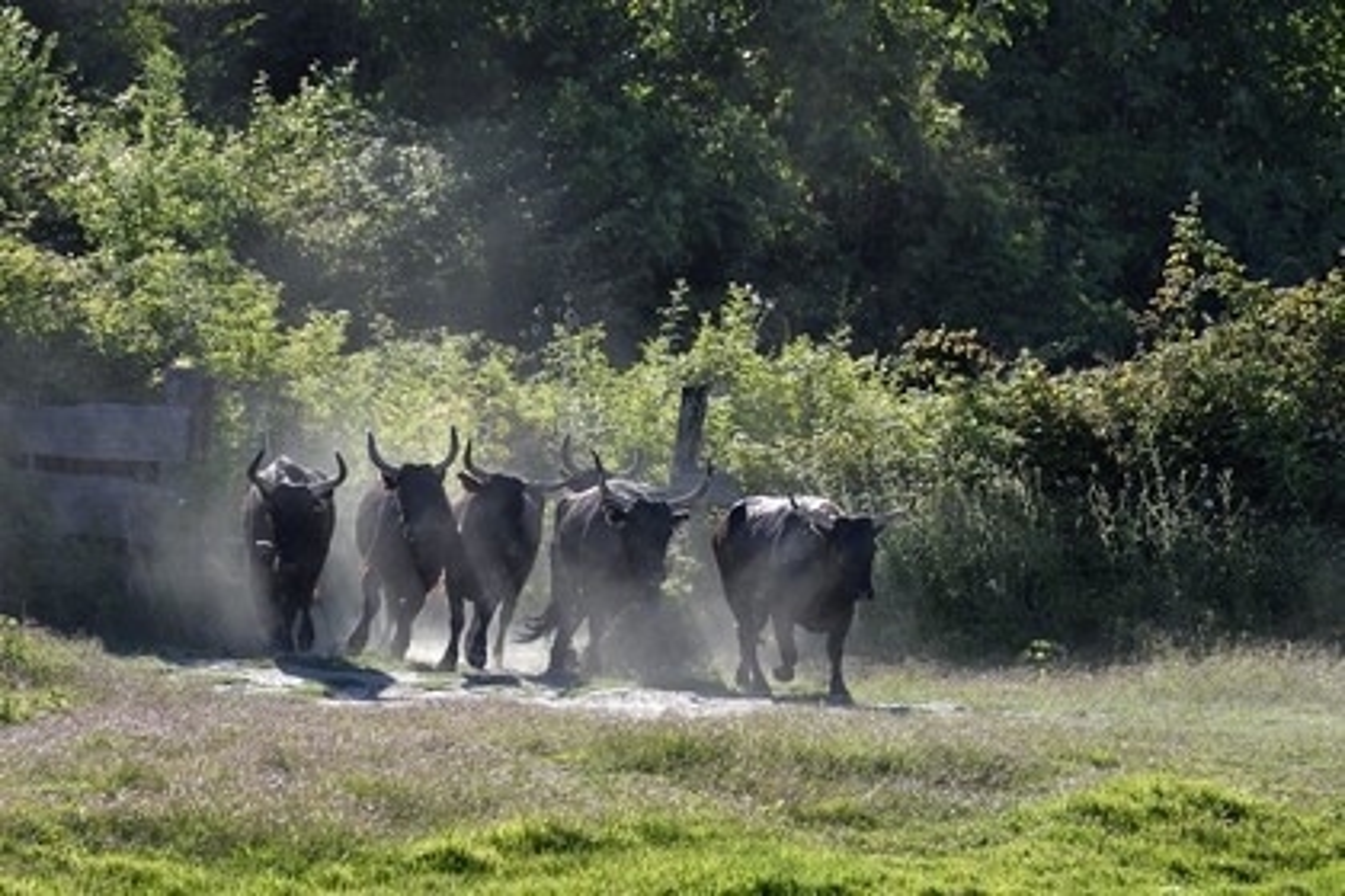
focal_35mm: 200
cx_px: 672
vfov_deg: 6.9
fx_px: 7472
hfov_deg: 10.3
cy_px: 448
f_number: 6.3
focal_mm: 200
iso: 400
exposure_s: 1/1000
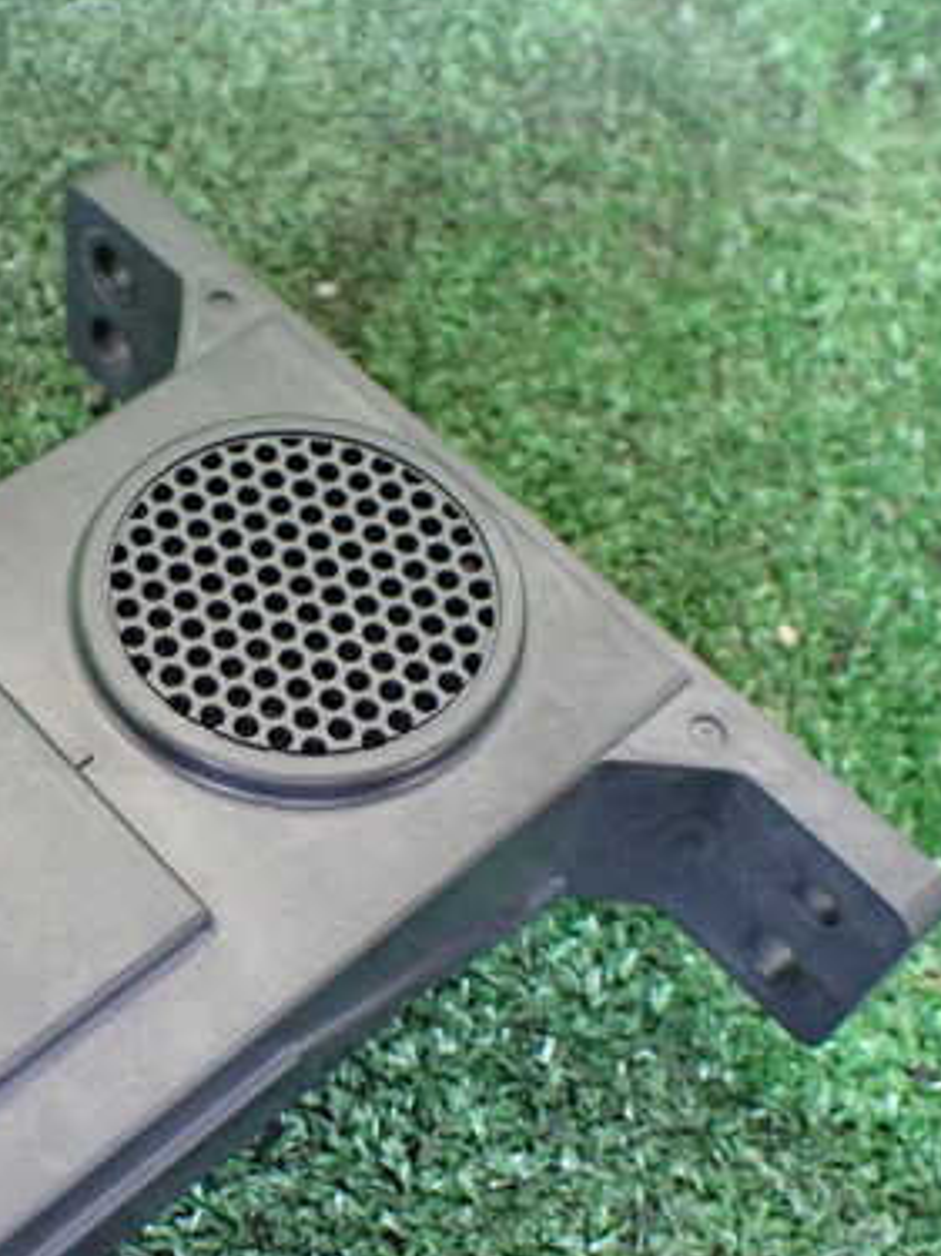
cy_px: 737
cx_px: 161
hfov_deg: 29.4
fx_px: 1741
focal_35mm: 48
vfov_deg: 39.5
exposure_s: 1/50
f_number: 2.3
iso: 800
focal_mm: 5.4
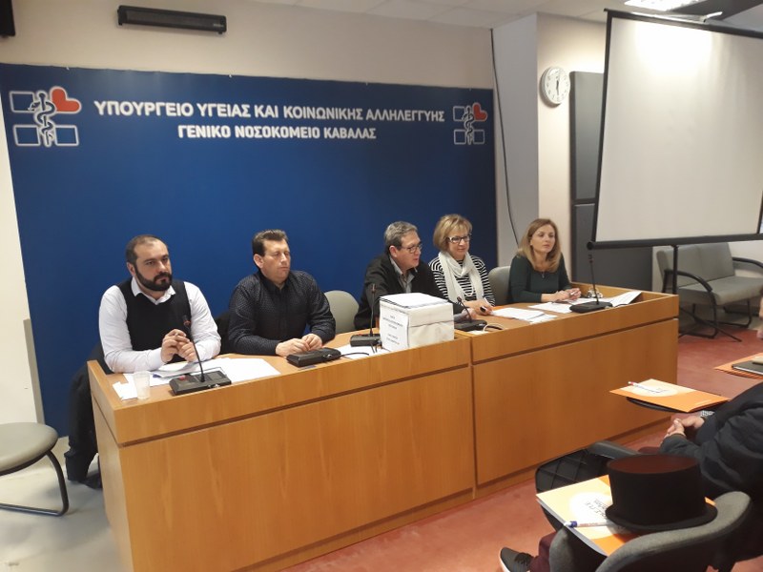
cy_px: 286
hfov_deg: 65.3
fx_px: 595
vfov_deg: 51.4
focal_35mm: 27
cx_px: 382
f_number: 1.7
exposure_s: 1/25
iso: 200
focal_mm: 3.71
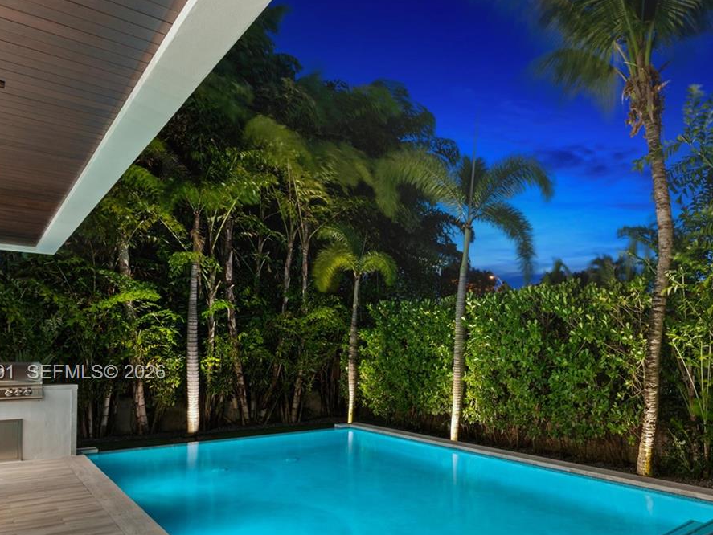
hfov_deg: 61.7
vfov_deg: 51.1
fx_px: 543
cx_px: 559
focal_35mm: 26
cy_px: 374
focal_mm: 15.2
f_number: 9
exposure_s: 8
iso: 100
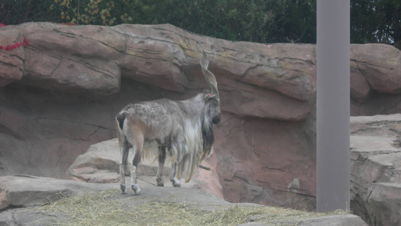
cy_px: 142
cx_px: 201
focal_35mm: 125
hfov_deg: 17.2
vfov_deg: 9.7
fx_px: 1329
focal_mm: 23.4
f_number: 4.9
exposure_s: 1/88
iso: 50
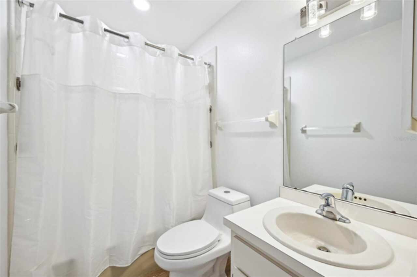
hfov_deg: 104.3
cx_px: 208
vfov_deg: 81.1
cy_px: 138
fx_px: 162
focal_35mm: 14
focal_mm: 14
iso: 400
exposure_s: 1/50
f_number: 8
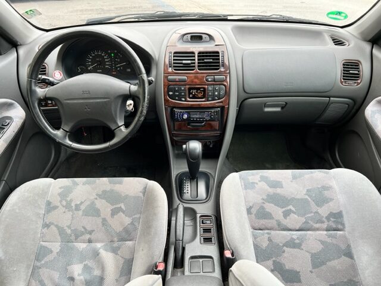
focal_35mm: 26
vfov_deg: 53.1
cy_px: 143
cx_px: 190
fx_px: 286
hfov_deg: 67.3
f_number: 1.5
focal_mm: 5.7
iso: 80
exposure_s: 1/121
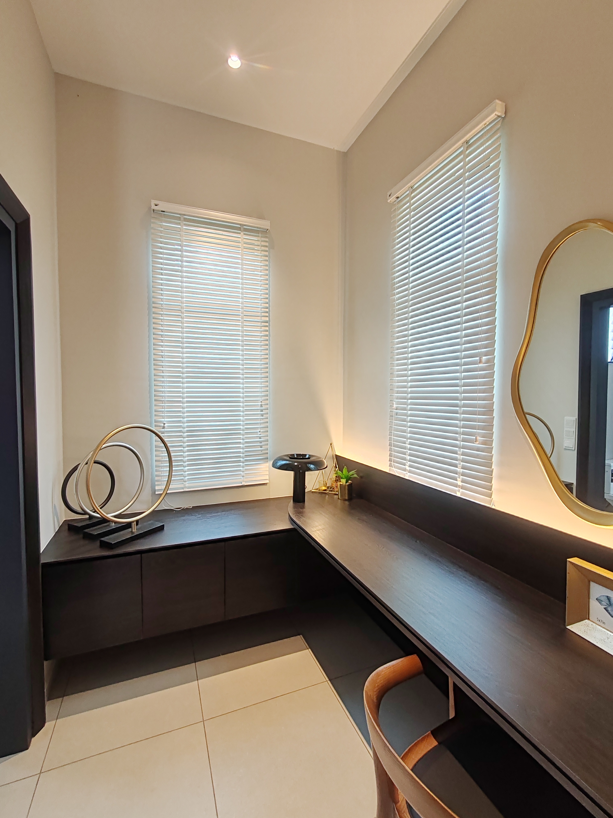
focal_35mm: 16
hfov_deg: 78.1
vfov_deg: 94.5
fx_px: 378
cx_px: 306
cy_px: 409
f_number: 2.2
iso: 80
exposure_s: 1/33
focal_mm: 1.96
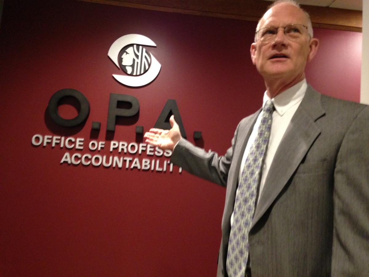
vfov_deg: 42.9
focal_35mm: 33
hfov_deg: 55.4
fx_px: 352
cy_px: 138
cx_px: 184
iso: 400
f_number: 2.4
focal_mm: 4.12
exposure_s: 1/17
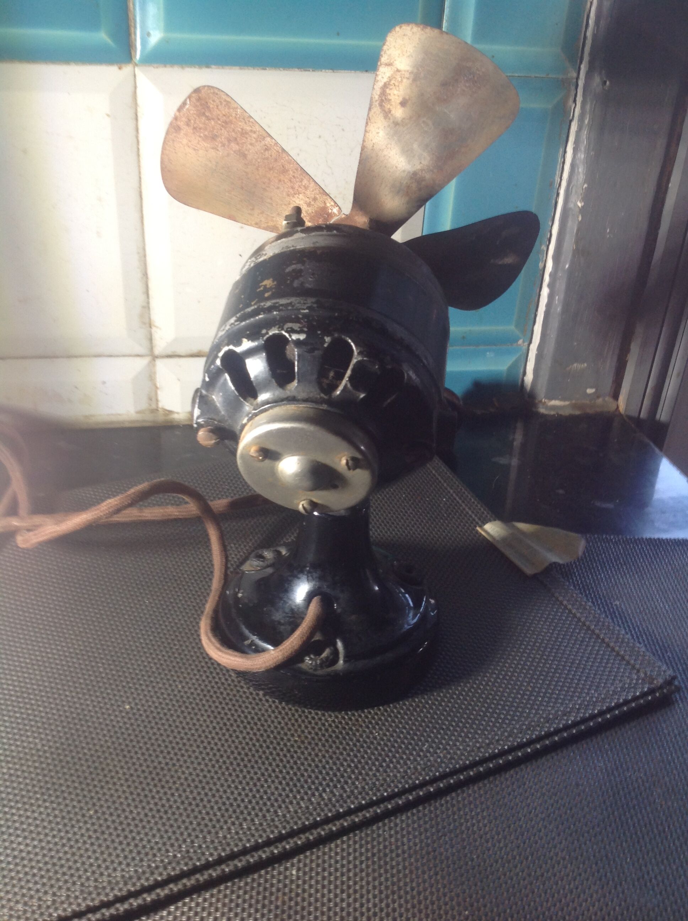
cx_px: 344
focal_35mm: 35
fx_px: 930
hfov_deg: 40.6
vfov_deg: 52.7
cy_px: 460
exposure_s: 1/15
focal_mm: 4.28
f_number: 2.4
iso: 64
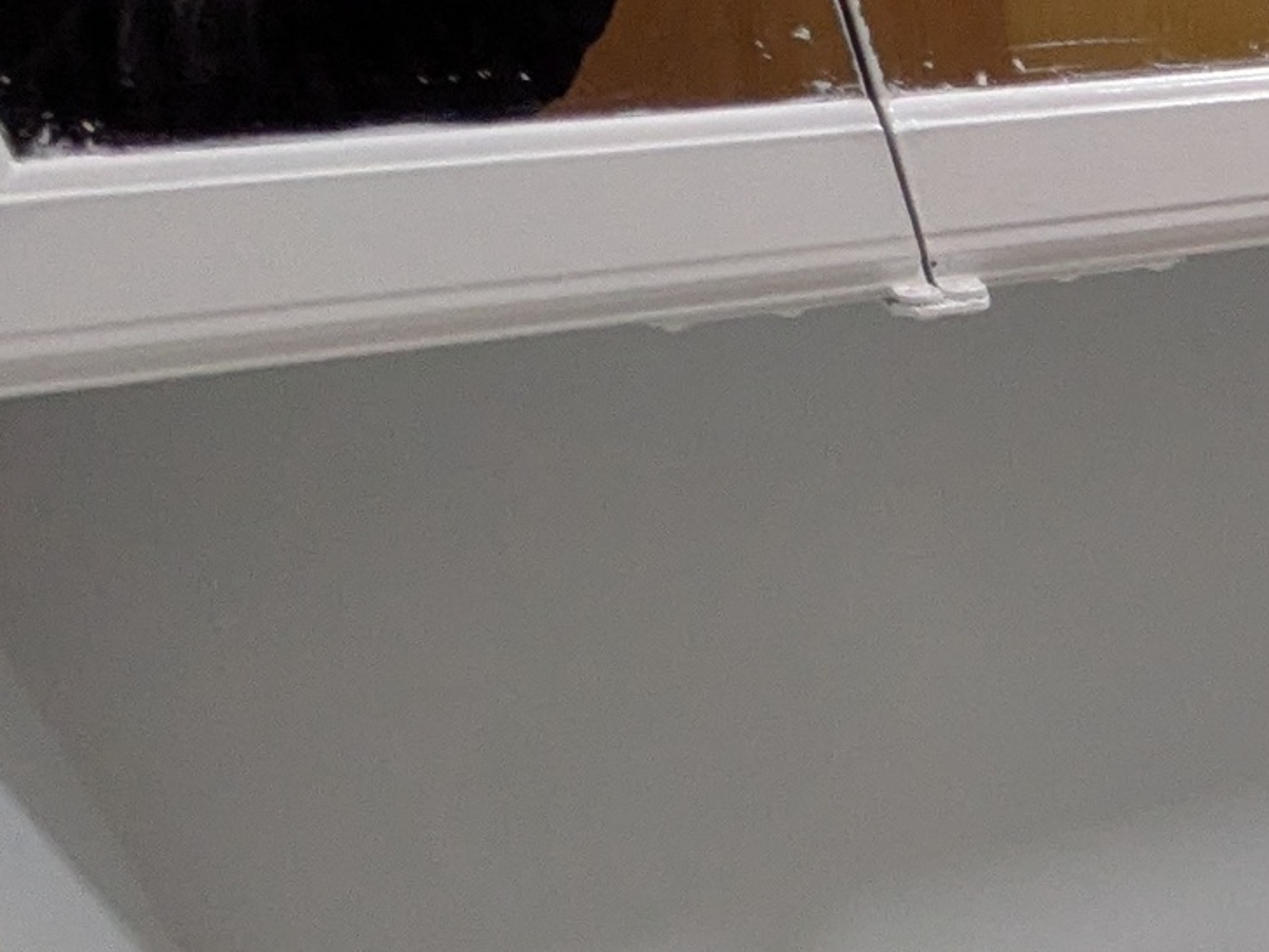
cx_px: 2219
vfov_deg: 23.4
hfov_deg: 22.0
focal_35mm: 59
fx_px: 2163
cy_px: 1027
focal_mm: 1.83
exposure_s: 1/120
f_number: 2.2
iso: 365
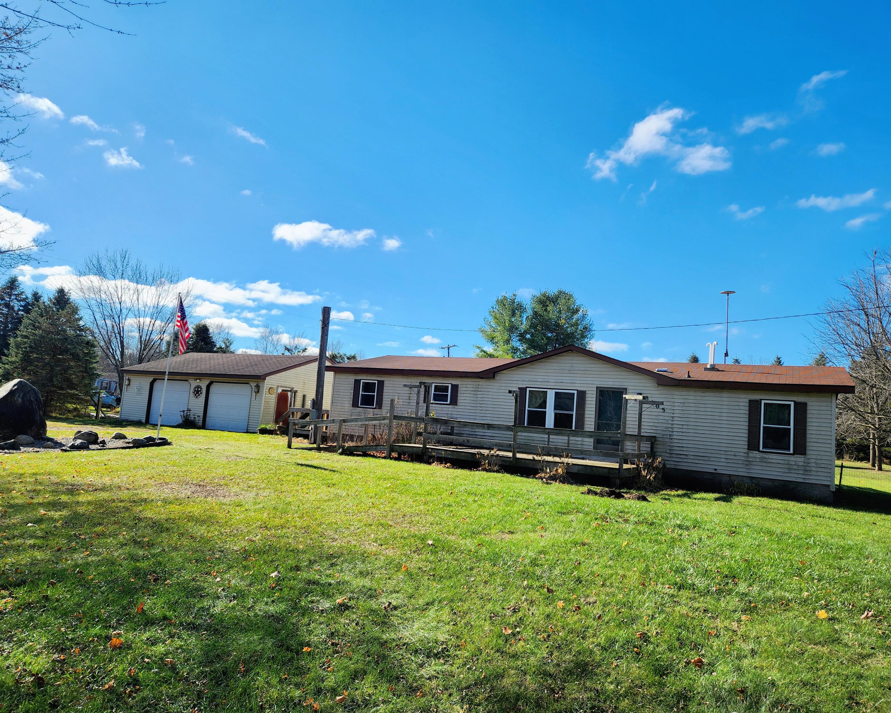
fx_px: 633
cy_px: 357
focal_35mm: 24
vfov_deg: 58.8
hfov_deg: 70.3
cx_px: 442
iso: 20
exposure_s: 1/2000
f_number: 1.8
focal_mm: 5.4
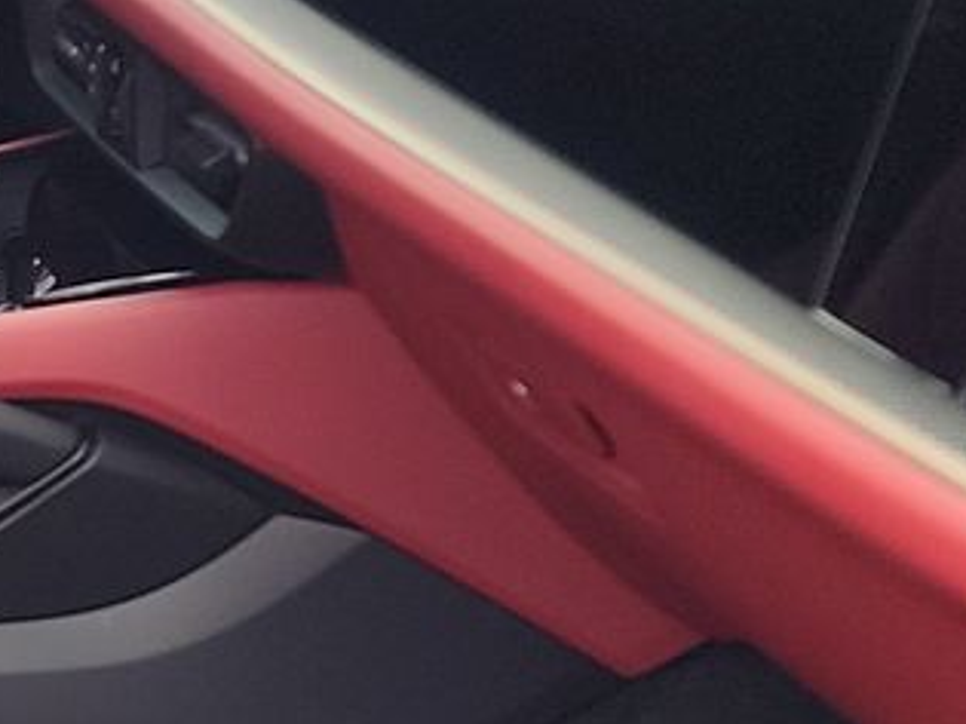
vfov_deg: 12.1
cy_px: 411
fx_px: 3403
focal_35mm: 122
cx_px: -708
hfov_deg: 14.4
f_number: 1.8
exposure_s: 1/59
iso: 84
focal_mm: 6.7
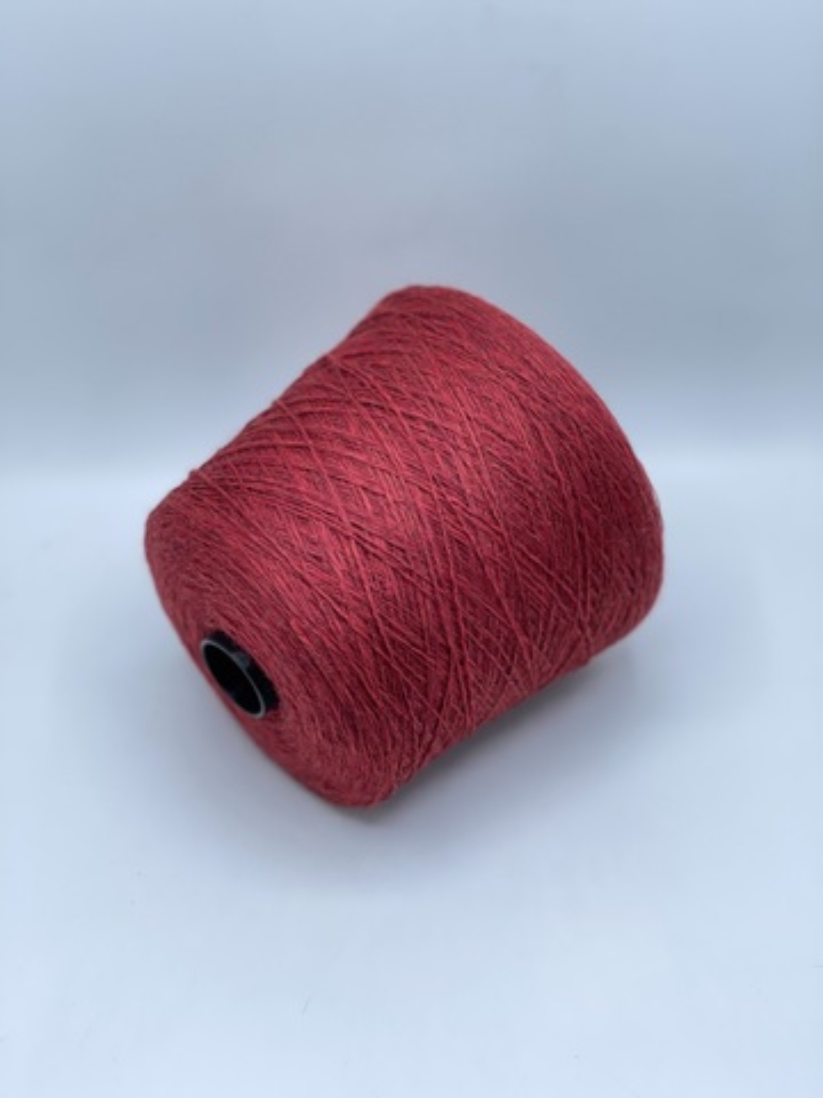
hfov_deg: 22.9
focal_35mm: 64
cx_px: 412
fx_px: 2029
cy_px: 549
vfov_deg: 30.3
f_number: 2.2
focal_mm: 7.5
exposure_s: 1/121
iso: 20
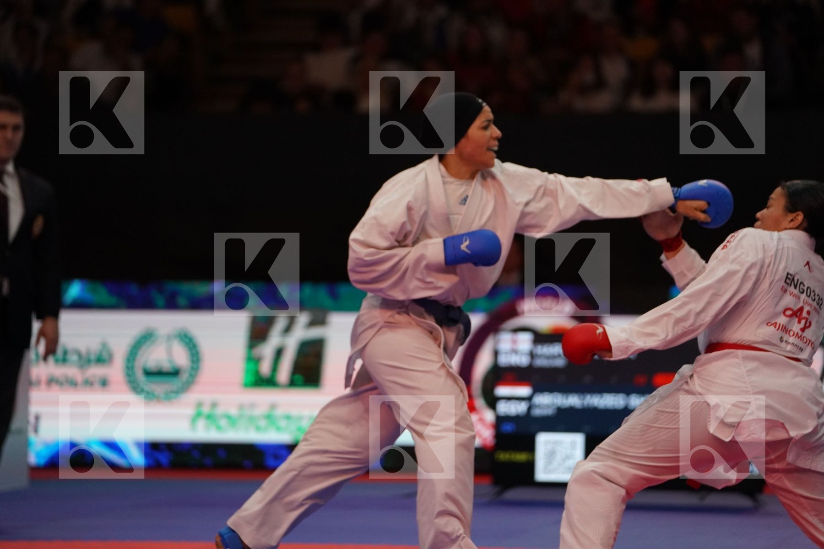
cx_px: 412
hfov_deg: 12.1
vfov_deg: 8.1
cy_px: 274
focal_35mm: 170
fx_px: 3891
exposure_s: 1/1000
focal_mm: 170
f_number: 2.8
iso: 3200
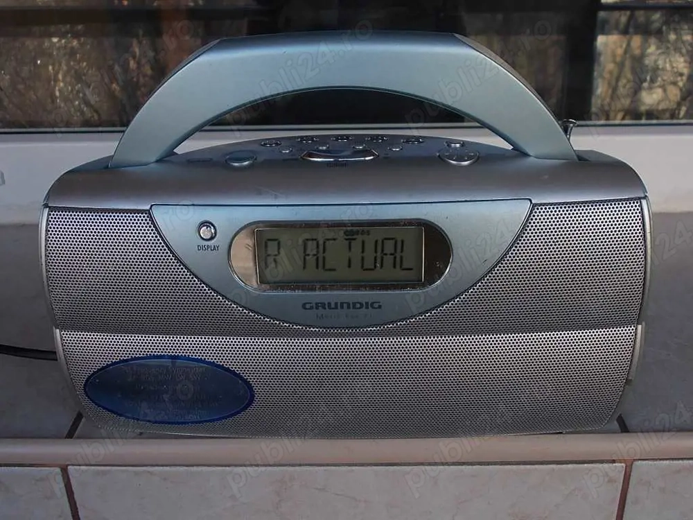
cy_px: 260
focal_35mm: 38
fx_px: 761
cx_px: 346
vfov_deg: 37.7
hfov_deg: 49.0
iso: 80
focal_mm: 5.3
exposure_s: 1/80
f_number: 3.1
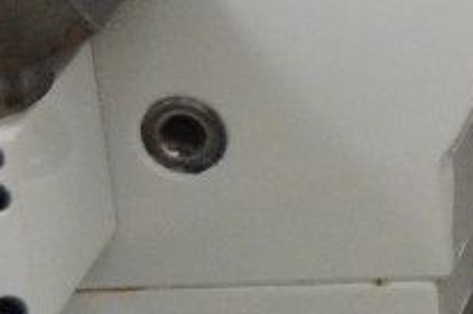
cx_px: 1206
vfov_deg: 5.3
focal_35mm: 254
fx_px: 3332
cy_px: -259
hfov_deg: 7.5
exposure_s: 1/160
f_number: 6.3
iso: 6400
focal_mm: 32
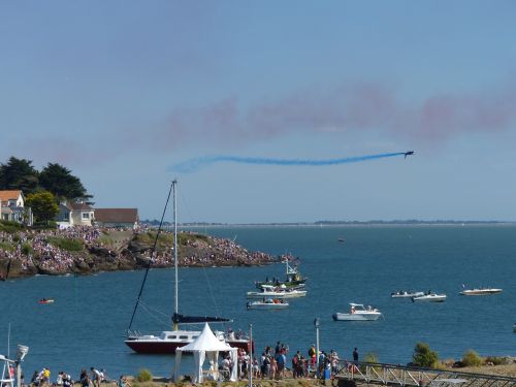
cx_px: 258
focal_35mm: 157
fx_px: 2340
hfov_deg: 12.6
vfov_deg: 9.5
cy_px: 194
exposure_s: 1/1600
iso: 100
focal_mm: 28.3
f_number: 4
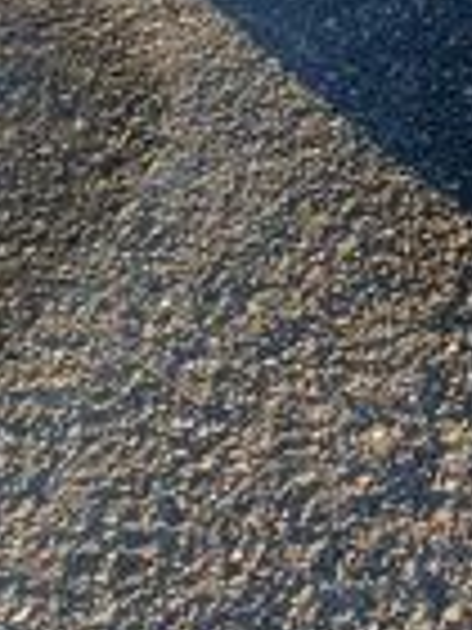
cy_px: -315
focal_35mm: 119
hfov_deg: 12.2
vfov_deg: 15.3
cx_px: 571
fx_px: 2163
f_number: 2.4
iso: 50
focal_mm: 4.32
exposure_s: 1/490
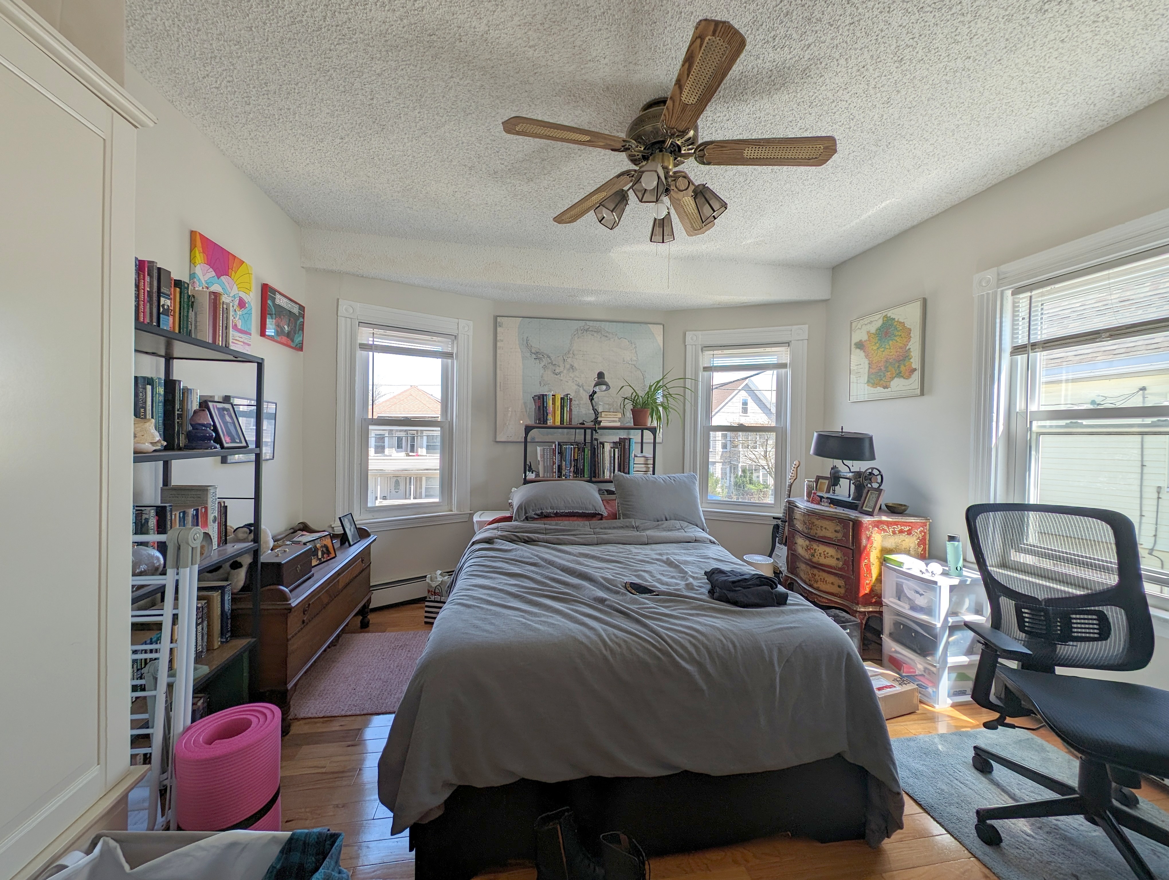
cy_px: 440
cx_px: 584
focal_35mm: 12
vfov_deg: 94.6
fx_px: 406
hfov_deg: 110.5
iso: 47
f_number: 1.95
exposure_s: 1/387
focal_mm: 2.23
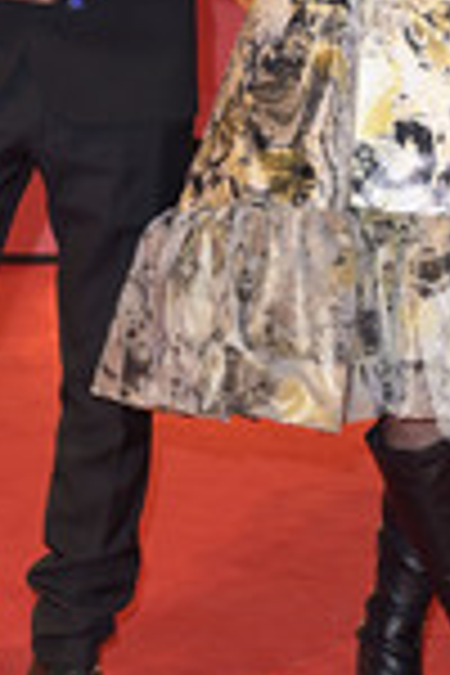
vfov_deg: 15.9
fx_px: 2400
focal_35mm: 128
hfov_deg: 10.7
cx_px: 238
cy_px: 112
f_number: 5
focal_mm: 48
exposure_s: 1/160
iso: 1250
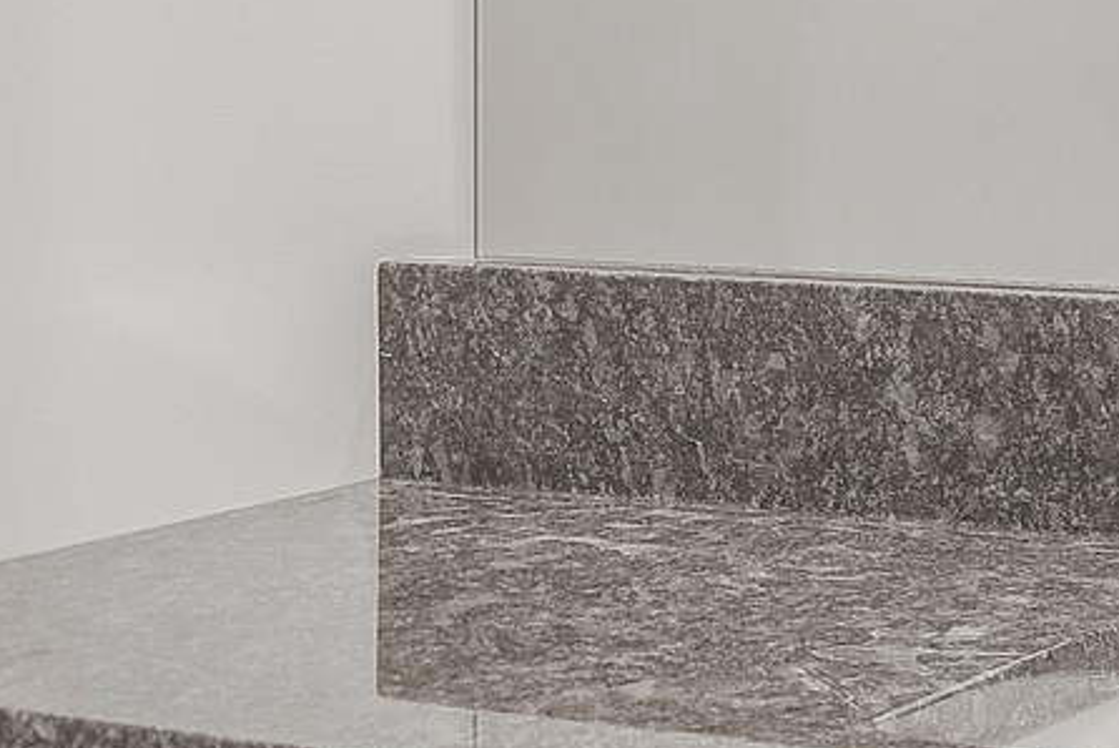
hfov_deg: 17.4
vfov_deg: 11.2
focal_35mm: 117
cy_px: -459
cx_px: 273
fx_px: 3639
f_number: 7.1
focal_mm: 17
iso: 100
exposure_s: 1
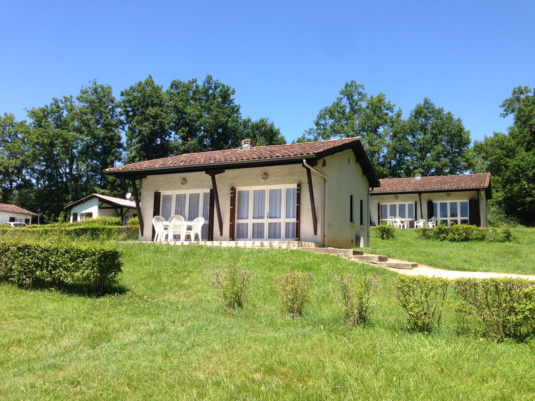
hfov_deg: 55.4
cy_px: 200
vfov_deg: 42.9
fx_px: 510
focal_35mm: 33
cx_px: 268
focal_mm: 4.13
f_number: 2.4
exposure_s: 1/723
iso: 50
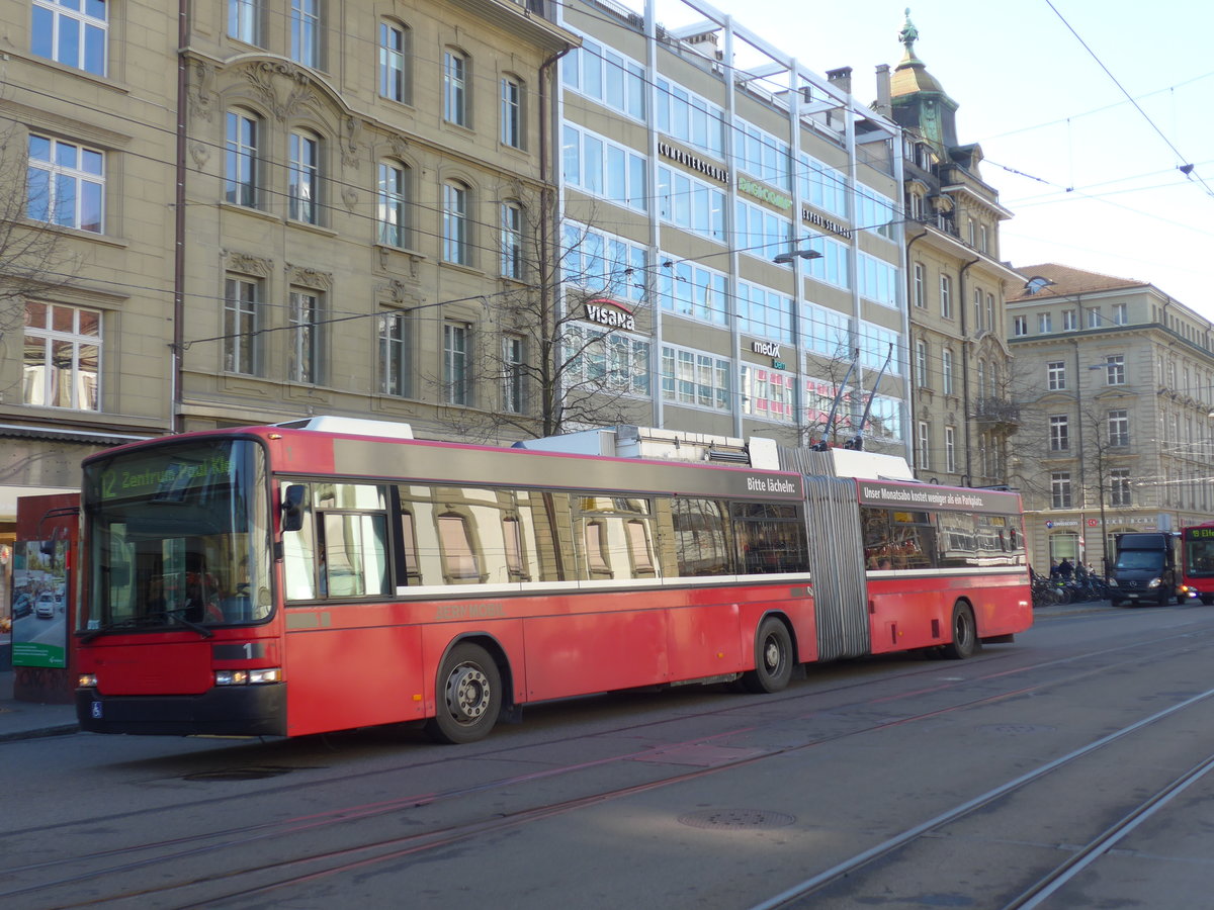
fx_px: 1438
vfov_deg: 35.1
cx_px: 607
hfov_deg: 45.8
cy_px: 455
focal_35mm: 41
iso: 80
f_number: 2.8
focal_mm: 8.4
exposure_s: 1/320
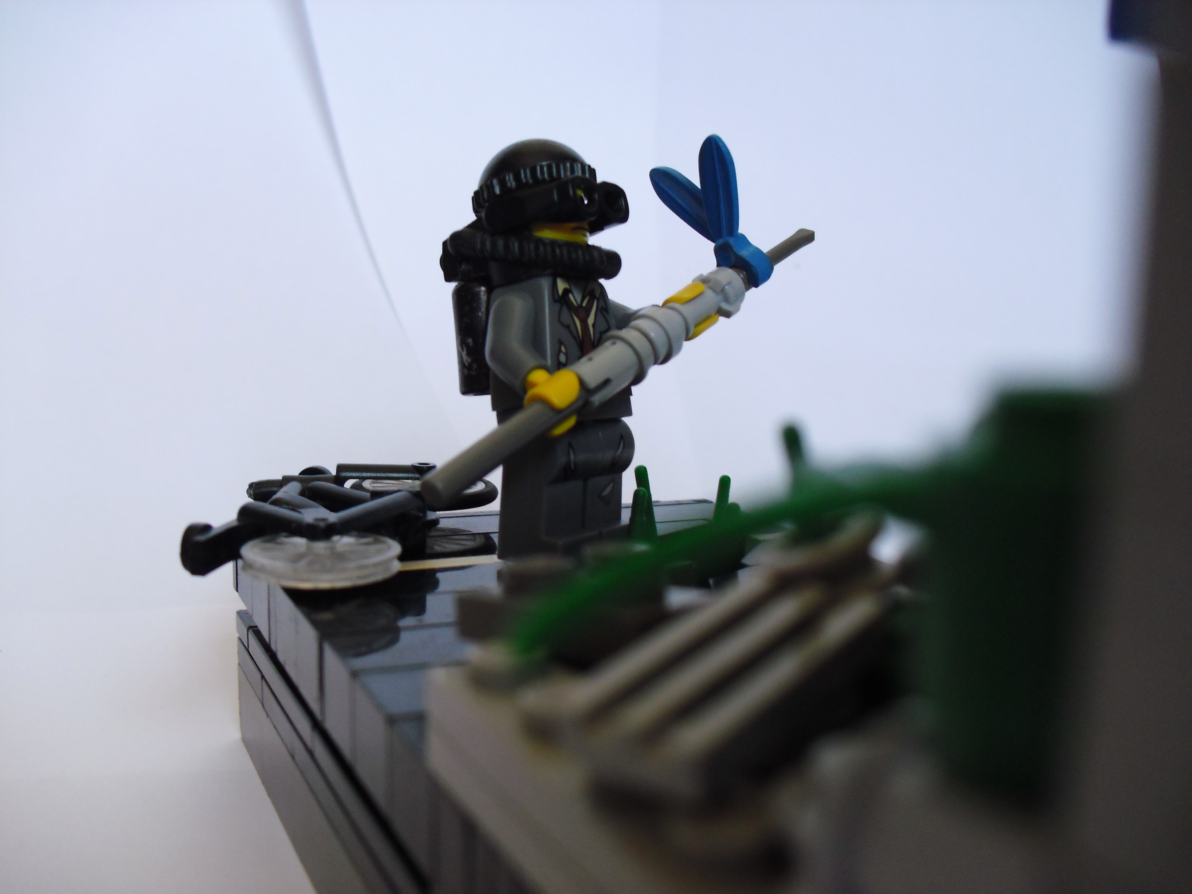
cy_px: 447
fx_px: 1240
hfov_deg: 51.4
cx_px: 596
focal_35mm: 36
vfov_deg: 39.7
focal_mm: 6.3
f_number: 3.1
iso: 200
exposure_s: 1/125
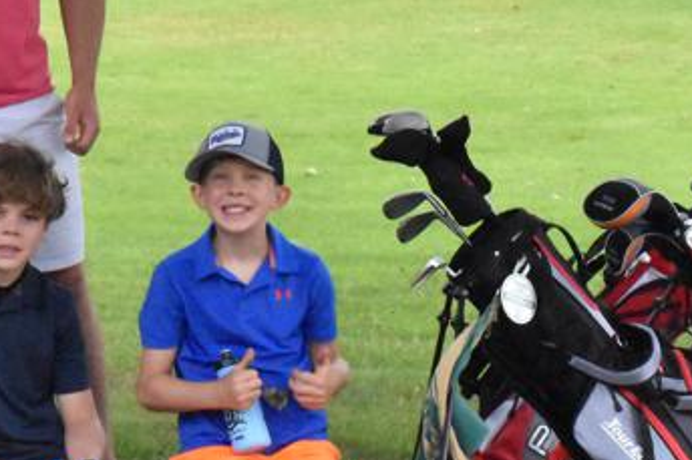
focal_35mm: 313
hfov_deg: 6.5
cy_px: 35
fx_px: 6013
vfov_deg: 4.4
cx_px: -121
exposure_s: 1/3200
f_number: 14
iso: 12800
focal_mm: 70
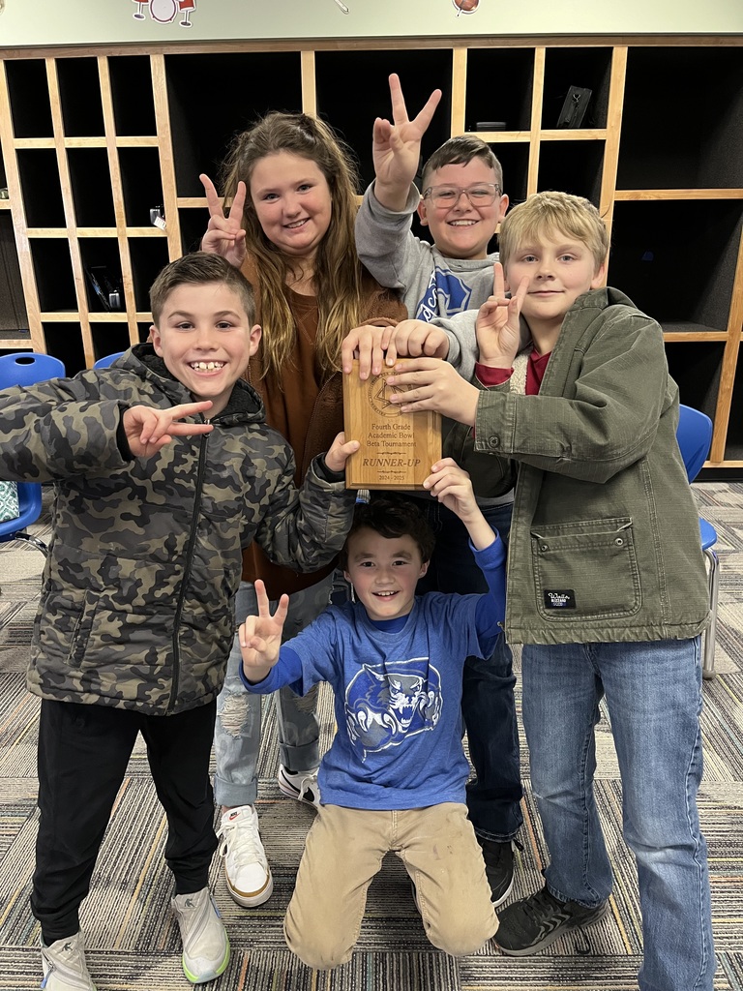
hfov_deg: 53.1
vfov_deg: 67.3
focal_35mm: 26
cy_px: 496
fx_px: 744
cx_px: 372
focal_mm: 5.1
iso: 320
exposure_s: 1/60
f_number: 1.6
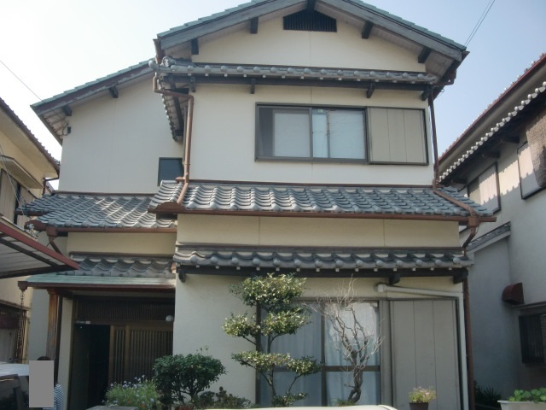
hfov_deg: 49.0
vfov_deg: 37.7
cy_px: 205
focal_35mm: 38
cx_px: 273
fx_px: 599
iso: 64
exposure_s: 1/400
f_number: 3.9
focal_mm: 6.66
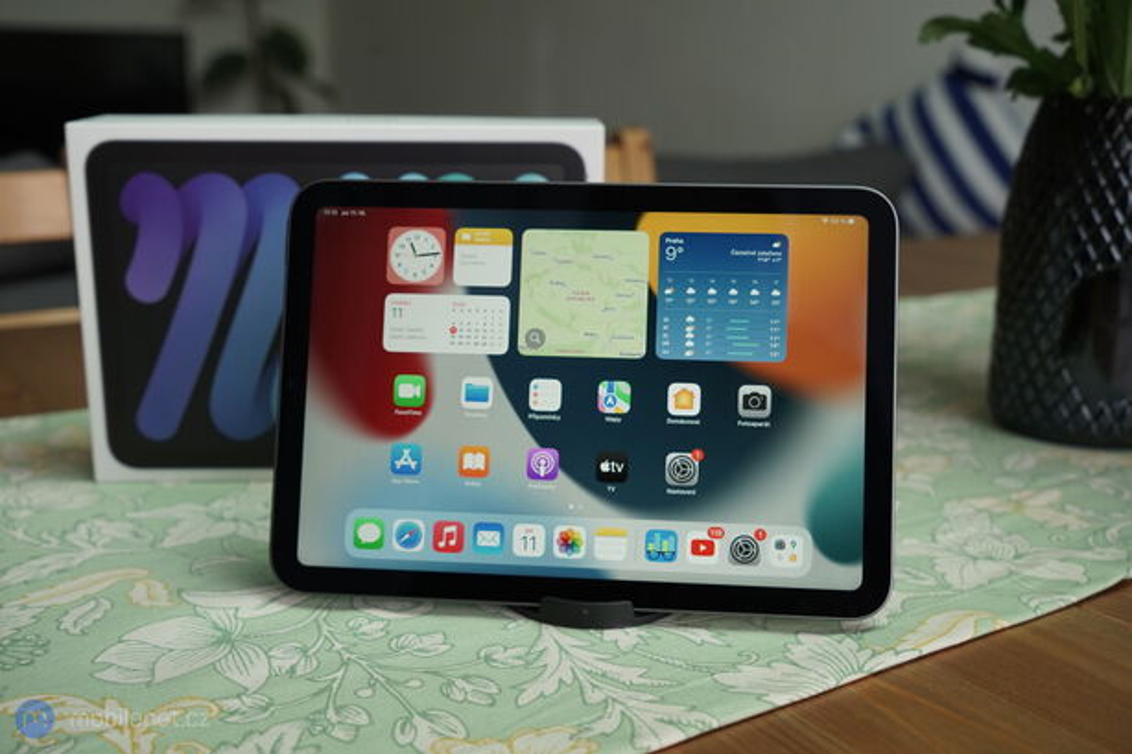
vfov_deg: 34.2
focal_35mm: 39
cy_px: 377
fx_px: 1226
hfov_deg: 49.6
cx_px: 566
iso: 800
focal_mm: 39
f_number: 6.3
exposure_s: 1/160
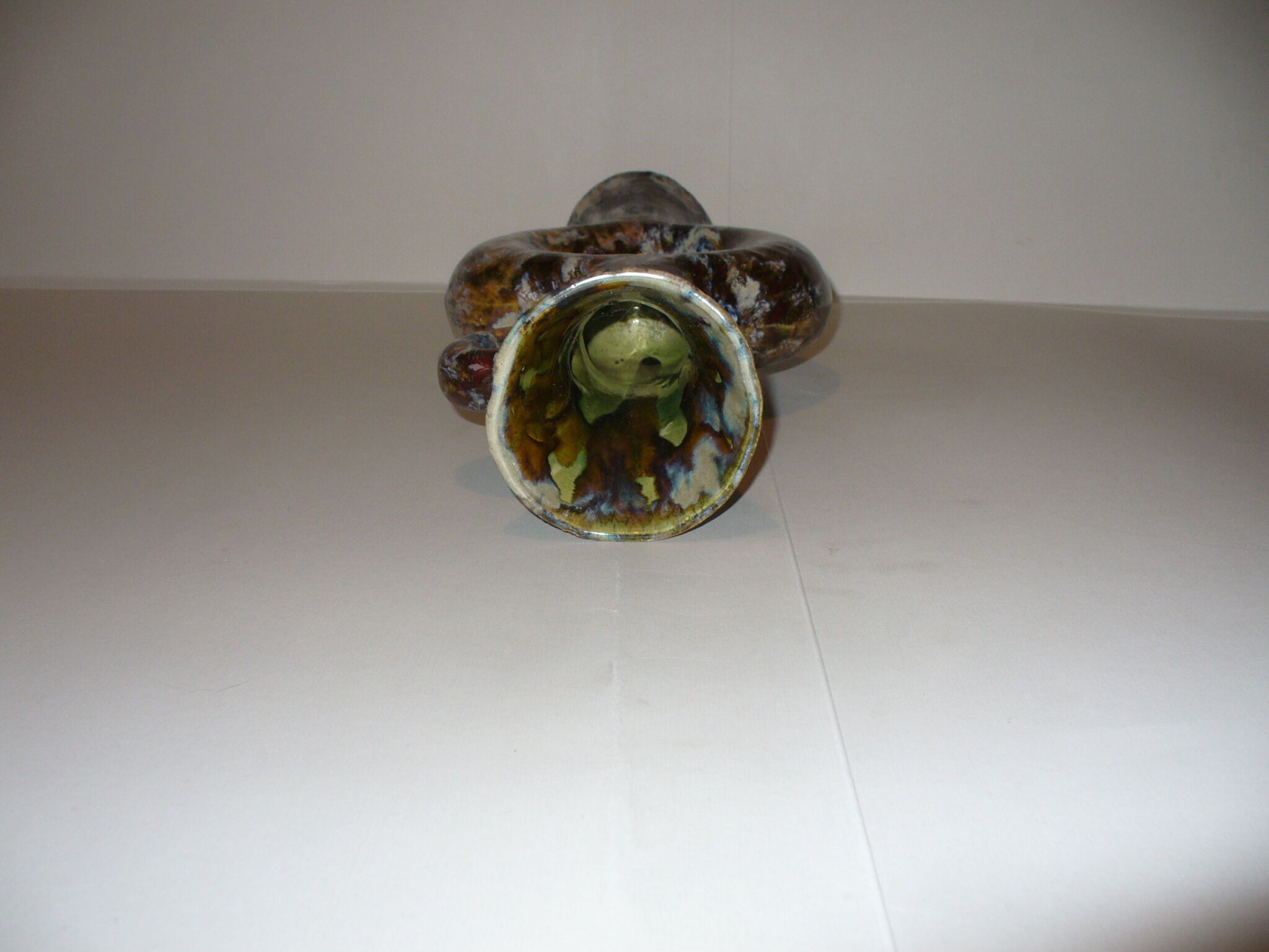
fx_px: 1356
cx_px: 634
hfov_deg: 50.1
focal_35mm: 37
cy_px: 476
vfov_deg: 38.7
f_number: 2.8
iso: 100
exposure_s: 1/30
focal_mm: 6.1
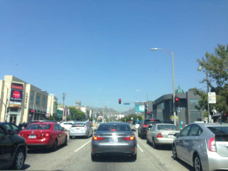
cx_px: 114
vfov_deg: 42.9
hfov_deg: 55.4
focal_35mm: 33
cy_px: 86
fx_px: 217
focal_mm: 4.12
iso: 50
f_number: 2.4
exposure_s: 1/1106
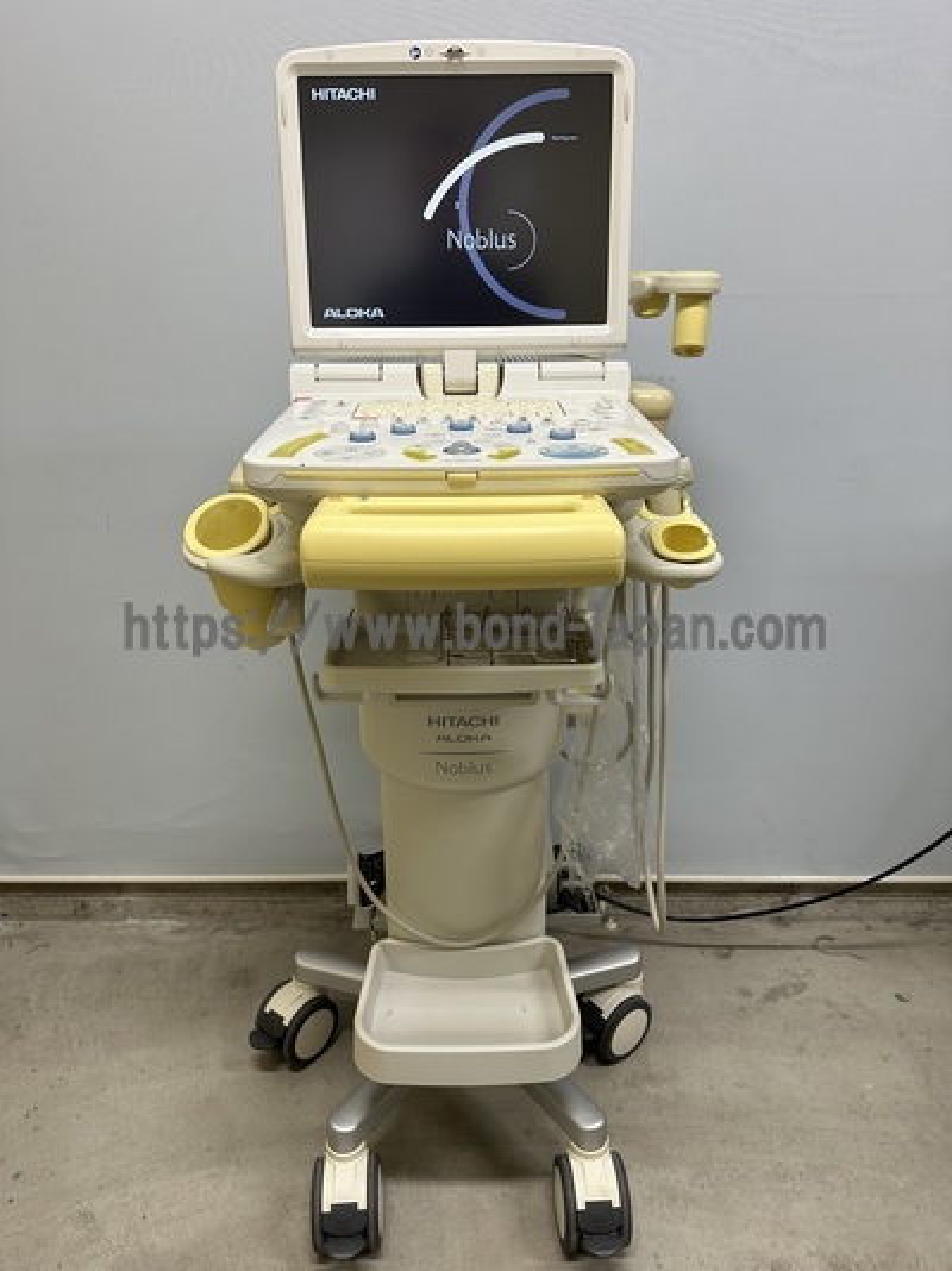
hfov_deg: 56.8
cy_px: 636
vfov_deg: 71.6
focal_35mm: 24
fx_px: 881
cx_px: 476
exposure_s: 1/120
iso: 160
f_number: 1.78
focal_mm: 6.86
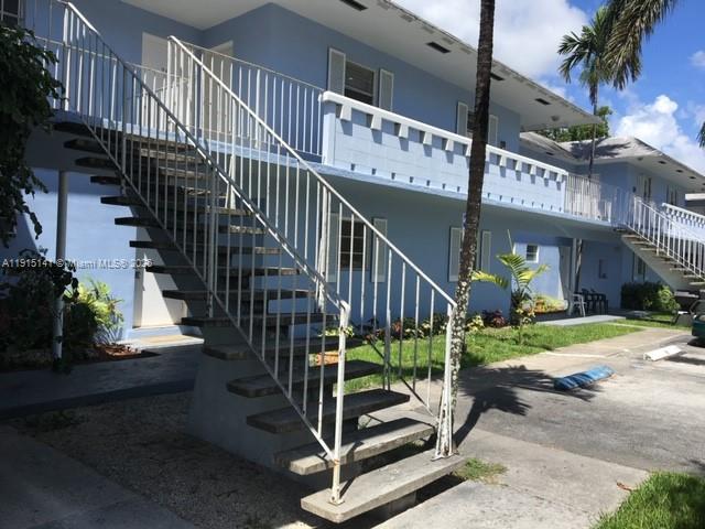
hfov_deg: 61.7
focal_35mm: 29
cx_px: 352
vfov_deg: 48.2
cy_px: 264
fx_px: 591
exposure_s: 1/1374
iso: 25
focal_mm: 4.15
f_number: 2.2
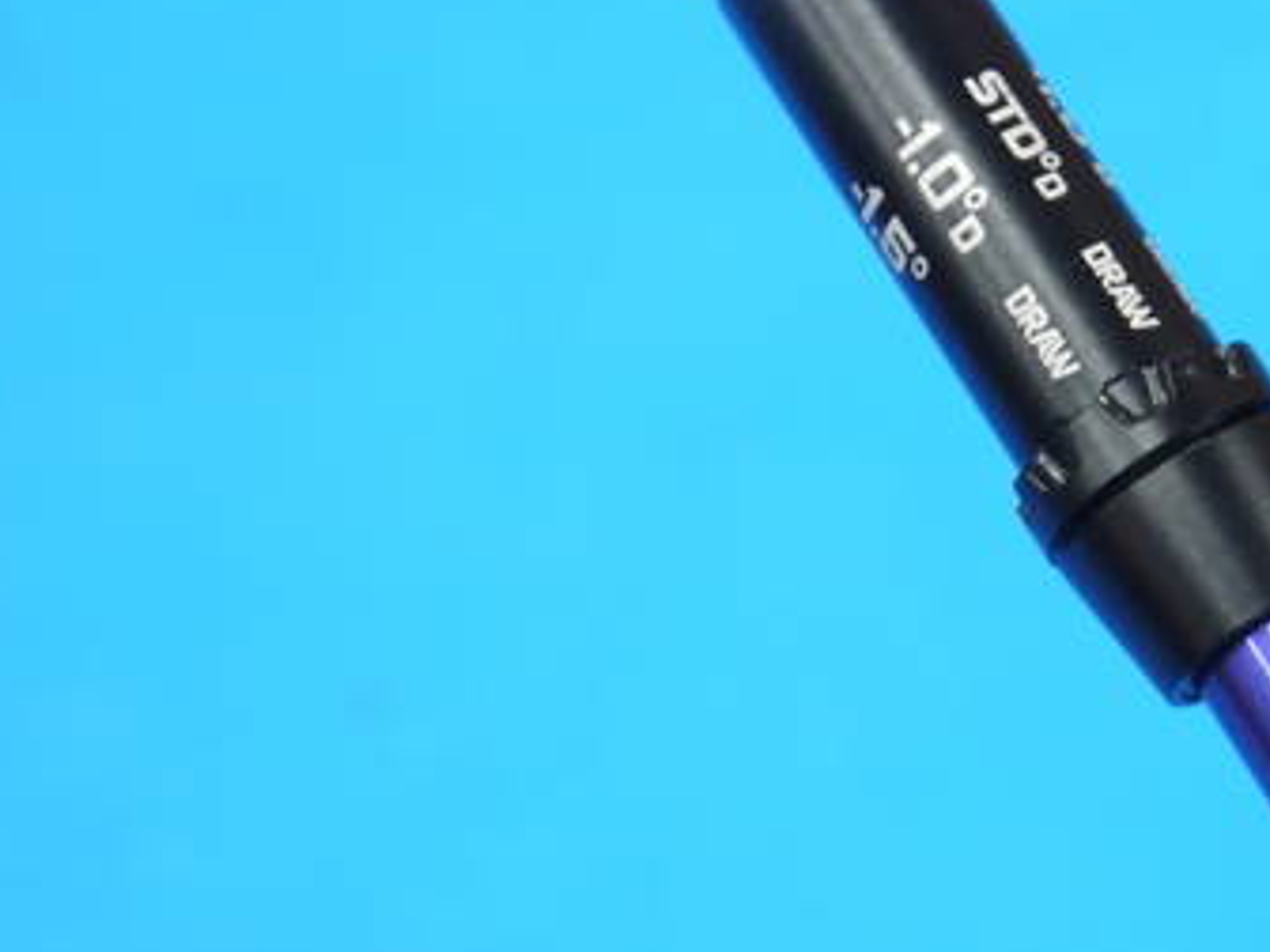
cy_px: 404
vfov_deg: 10.5
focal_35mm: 141
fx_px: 5173
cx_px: 1160
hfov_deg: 13.9
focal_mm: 37
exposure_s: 1/80
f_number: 5.4
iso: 640
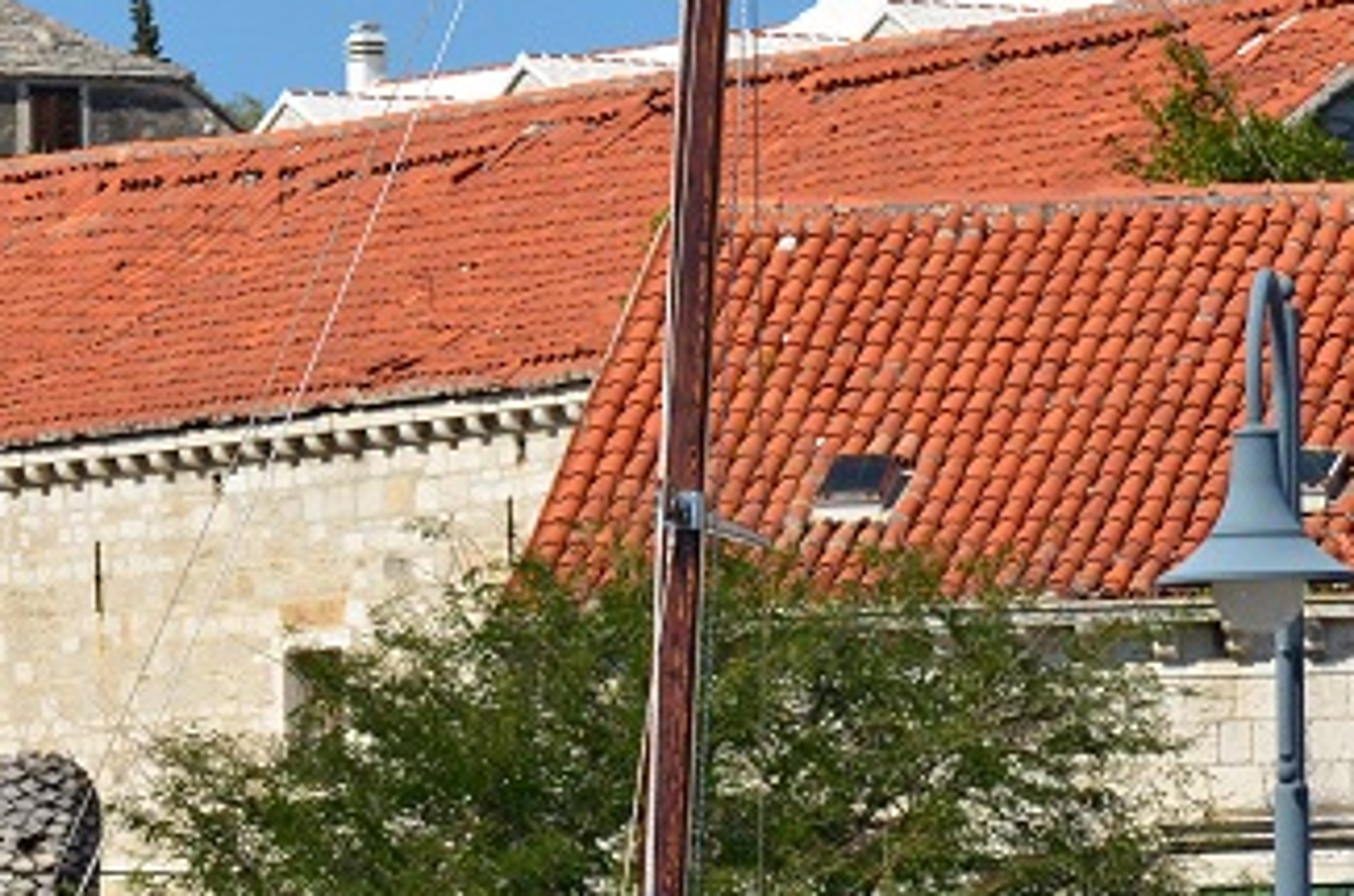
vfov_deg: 3.1
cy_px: 1300
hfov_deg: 4.7
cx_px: 737
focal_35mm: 439
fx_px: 16454
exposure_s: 1/8000
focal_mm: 95
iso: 900
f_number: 5.6
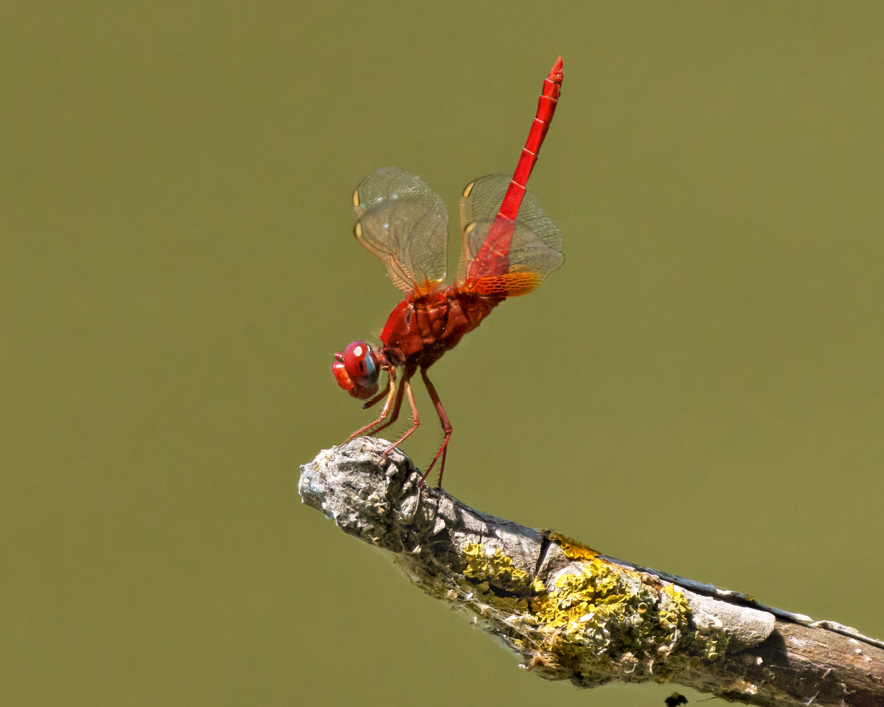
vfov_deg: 1.4
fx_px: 28173
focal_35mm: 1077
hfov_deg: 1.8
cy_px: 391
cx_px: 335
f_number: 10
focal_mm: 840
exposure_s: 1/2500
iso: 2000
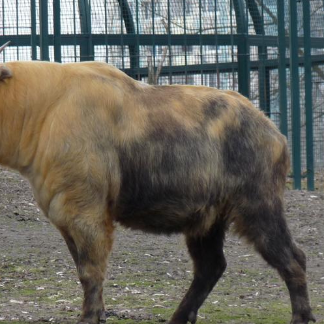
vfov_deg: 2.9
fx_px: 6375
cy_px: 181
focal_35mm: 602
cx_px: 134
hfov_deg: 2.9
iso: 100
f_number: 4
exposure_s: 1/160
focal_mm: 52.8
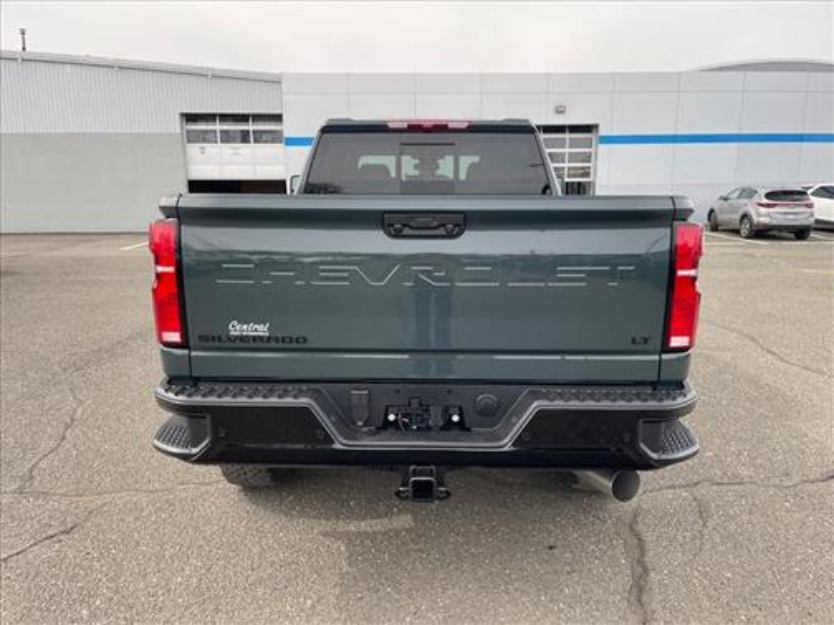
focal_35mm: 26
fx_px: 626
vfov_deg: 53.1
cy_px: 312
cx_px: 417
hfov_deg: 67.3
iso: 32
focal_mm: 4.2
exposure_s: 1/401
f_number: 1.6
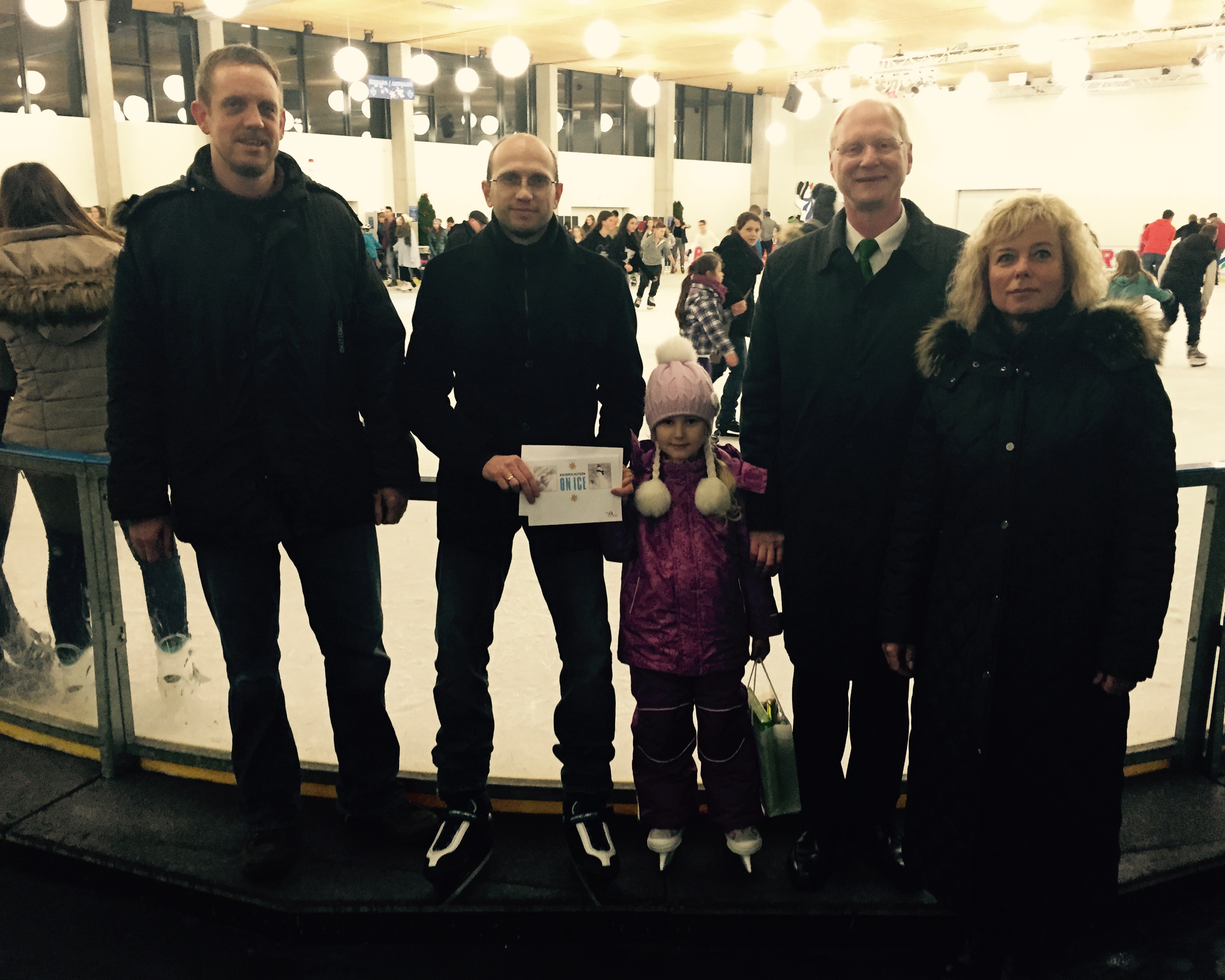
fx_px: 1124
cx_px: 636
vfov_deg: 47.1
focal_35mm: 31
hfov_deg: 57.2
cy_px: 503
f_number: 2.2
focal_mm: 4.15
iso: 250
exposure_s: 1/24
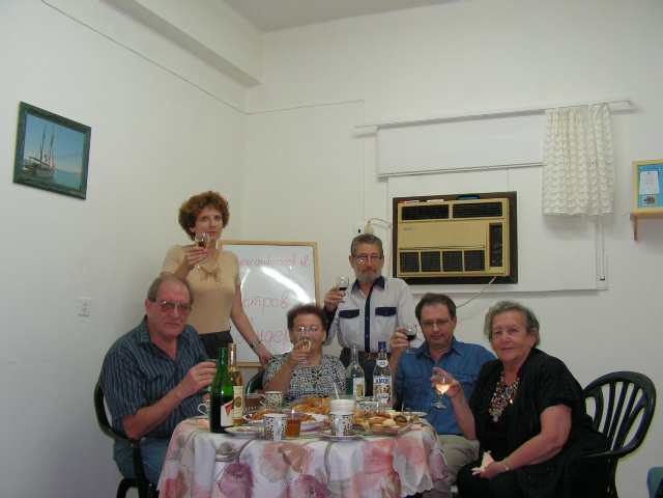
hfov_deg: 51.4
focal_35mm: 36
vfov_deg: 39.7
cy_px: 249
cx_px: 332
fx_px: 690
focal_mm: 6
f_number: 3.2
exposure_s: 1/40
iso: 125
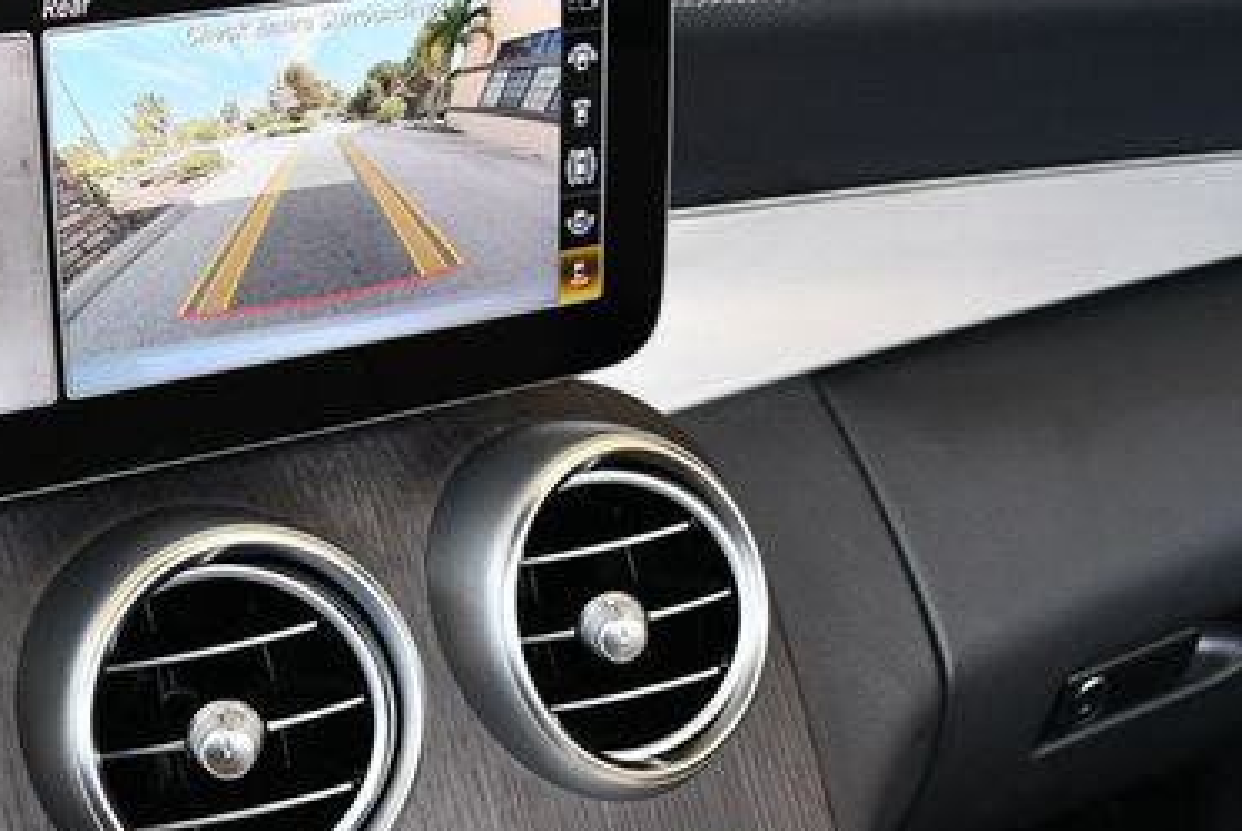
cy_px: 447
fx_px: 2141
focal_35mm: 62
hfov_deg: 31.2
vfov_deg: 22.0
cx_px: 190
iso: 400
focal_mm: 18
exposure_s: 1/250
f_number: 3.5
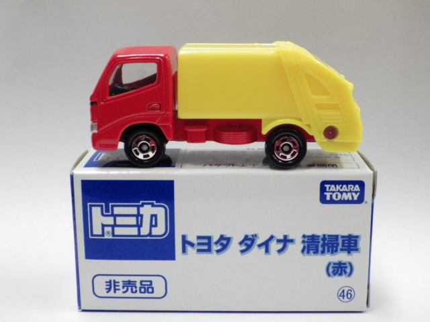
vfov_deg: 24.8
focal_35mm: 59
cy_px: 161
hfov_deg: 32.7
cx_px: 215
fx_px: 733
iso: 640
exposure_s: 1/60
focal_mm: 10.7
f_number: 4
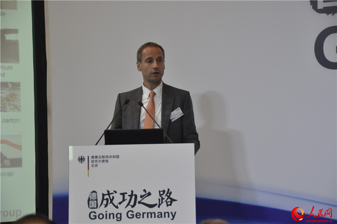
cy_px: 112
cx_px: 168
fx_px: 981
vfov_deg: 13.0
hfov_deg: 19.5
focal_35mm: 105
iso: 800
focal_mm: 70
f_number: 5
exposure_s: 1/90
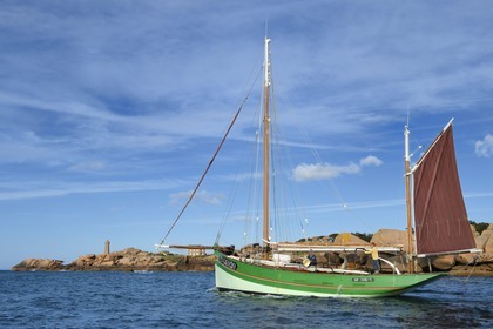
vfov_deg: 38.9
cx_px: 246
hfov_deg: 55.8
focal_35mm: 34
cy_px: 164
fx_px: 466
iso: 400
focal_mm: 34
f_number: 14
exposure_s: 1/640
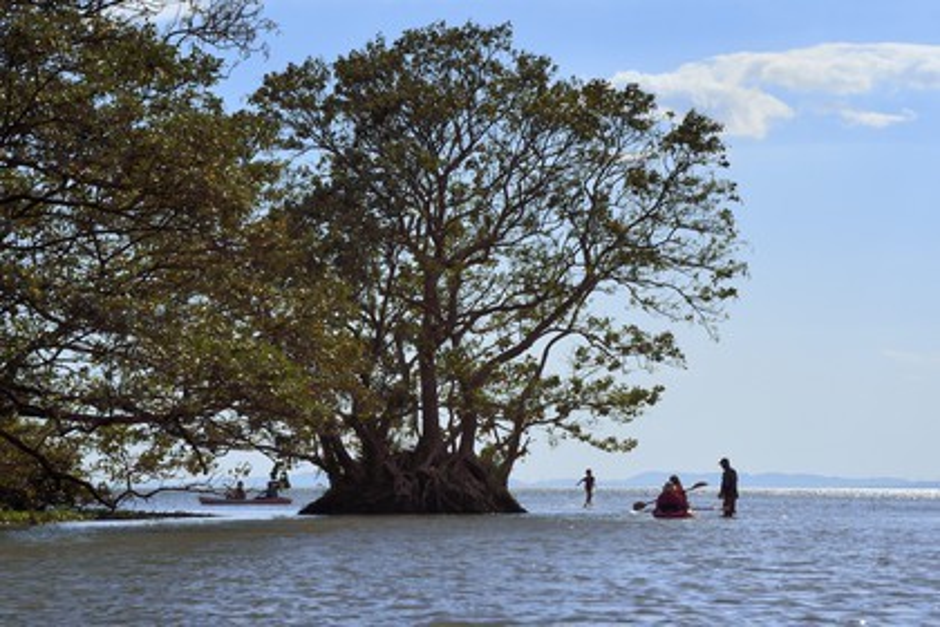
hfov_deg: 12.8
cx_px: 470
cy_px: 314
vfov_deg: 8.6
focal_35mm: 160
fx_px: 4177
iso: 400
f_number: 20
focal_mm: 160
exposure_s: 1/500
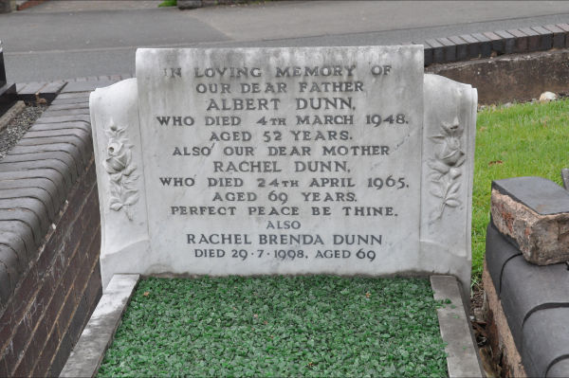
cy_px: 189
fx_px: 948
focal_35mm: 60
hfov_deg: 33.4
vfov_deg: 22.6
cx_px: 284
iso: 2000
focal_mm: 40
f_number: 11
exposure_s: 1/500
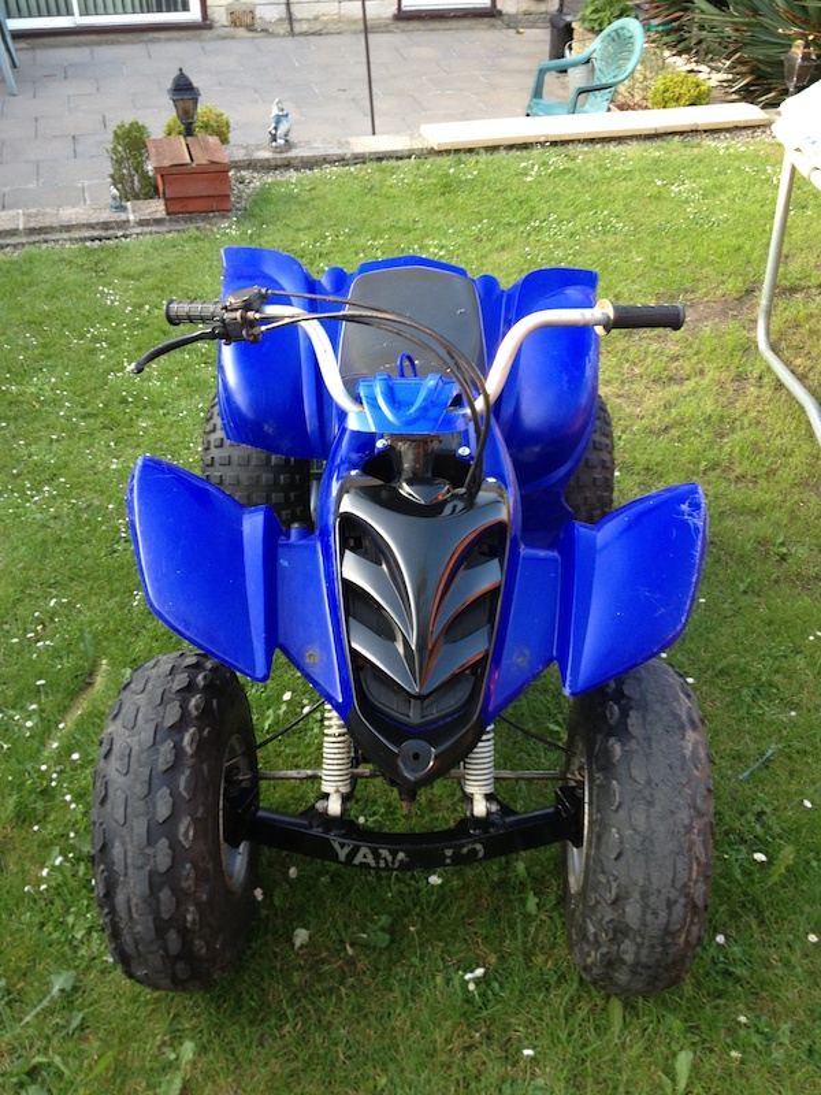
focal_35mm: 35
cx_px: 410
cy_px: 548
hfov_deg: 40.7
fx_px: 1107
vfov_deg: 52.6
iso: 64
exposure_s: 1/60
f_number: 2.4
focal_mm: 4.28
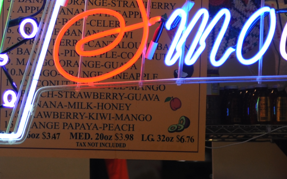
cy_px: 28
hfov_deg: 7.0
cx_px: 336
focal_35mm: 296
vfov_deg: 4.4
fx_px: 2315
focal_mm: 86
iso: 400
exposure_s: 1/100
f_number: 5
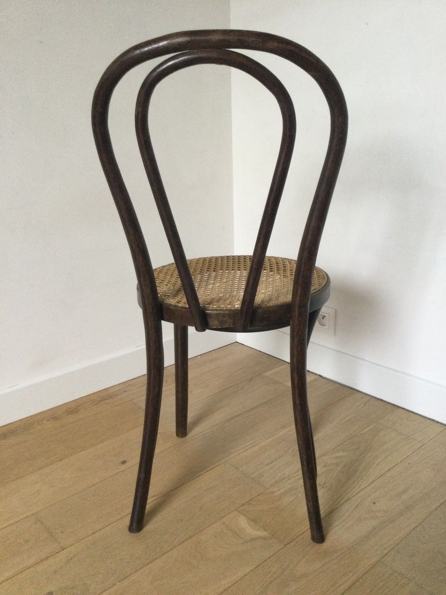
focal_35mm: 31
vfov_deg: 58.4
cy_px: 298
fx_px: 533
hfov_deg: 45.4
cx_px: 223
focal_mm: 3.3
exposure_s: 1/33
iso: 200
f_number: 2.4
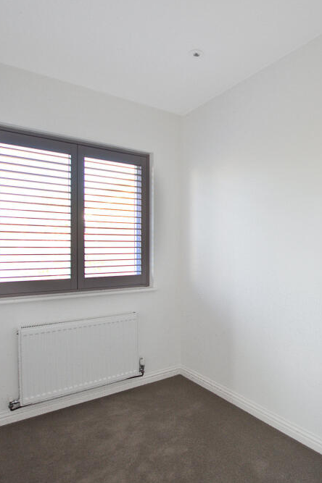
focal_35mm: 23
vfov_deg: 76.1
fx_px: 309
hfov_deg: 52.8
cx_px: 239
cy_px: 244
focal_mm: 10
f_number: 4
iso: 400
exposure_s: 1/60
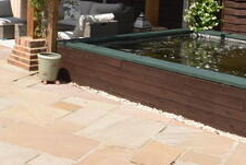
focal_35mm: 68
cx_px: -85
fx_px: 465
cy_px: 20
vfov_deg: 19.7
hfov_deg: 25.1
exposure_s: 1/200
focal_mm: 10
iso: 100
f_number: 8
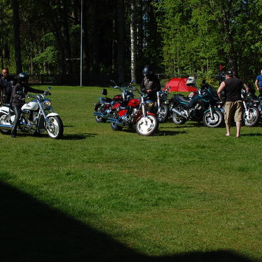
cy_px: 116
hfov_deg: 20.2
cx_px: 108
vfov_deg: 20.2
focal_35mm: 86
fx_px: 735
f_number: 9
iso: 200
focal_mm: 35
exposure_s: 1/320
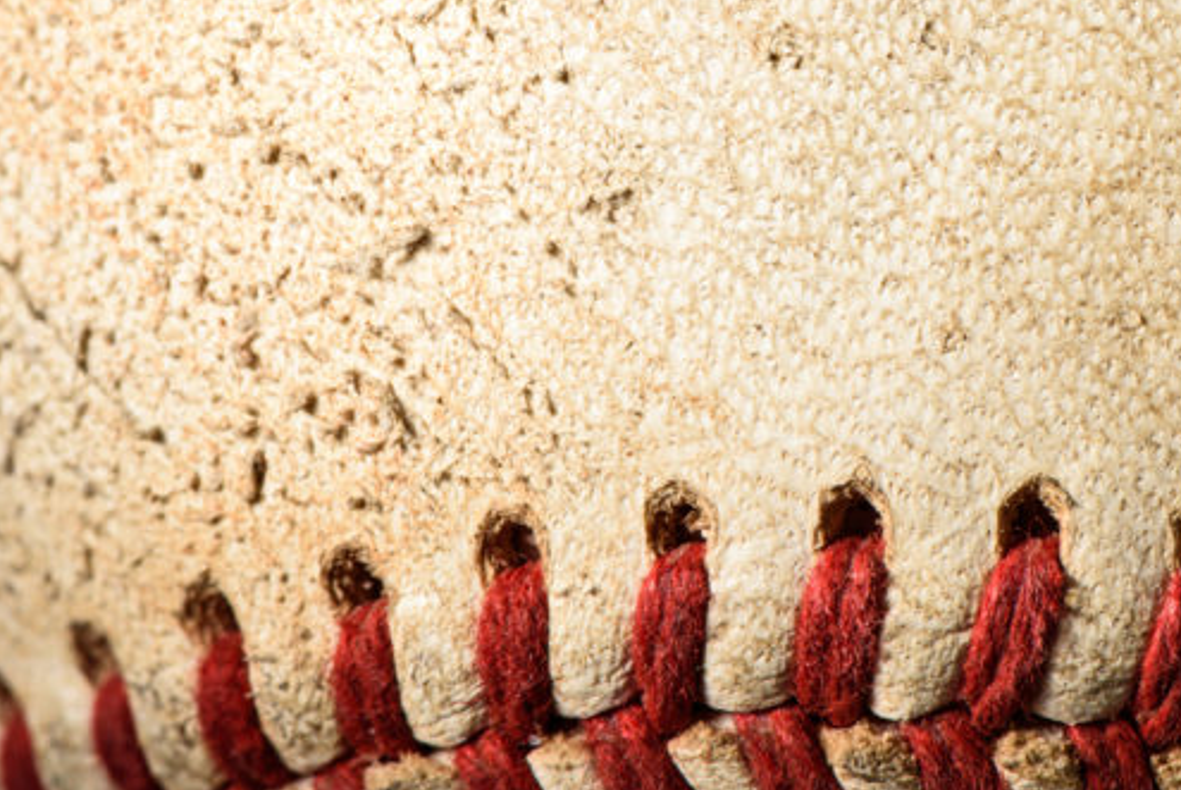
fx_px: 7125
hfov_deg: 9.4
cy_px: 10
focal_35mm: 217
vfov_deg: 6.3
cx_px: 985
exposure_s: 1/160
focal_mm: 105
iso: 64
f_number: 16
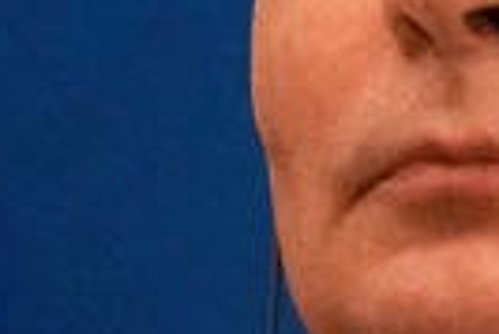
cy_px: 6
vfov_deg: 0.3
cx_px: 533
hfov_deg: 0.5
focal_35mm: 4137
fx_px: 57405
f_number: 5.6
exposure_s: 1/400
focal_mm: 400
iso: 4000
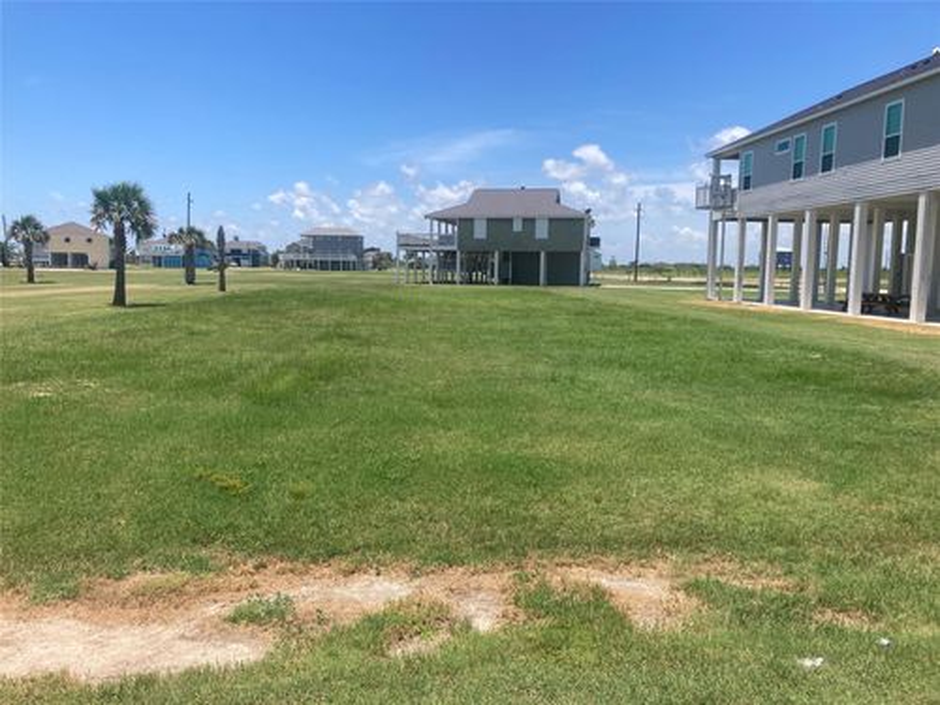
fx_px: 760
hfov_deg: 63.4
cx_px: 470
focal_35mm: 28
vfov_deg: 49.7
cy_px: 352
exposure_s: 1/2404
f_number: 1.8
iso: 25
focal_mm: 3.99
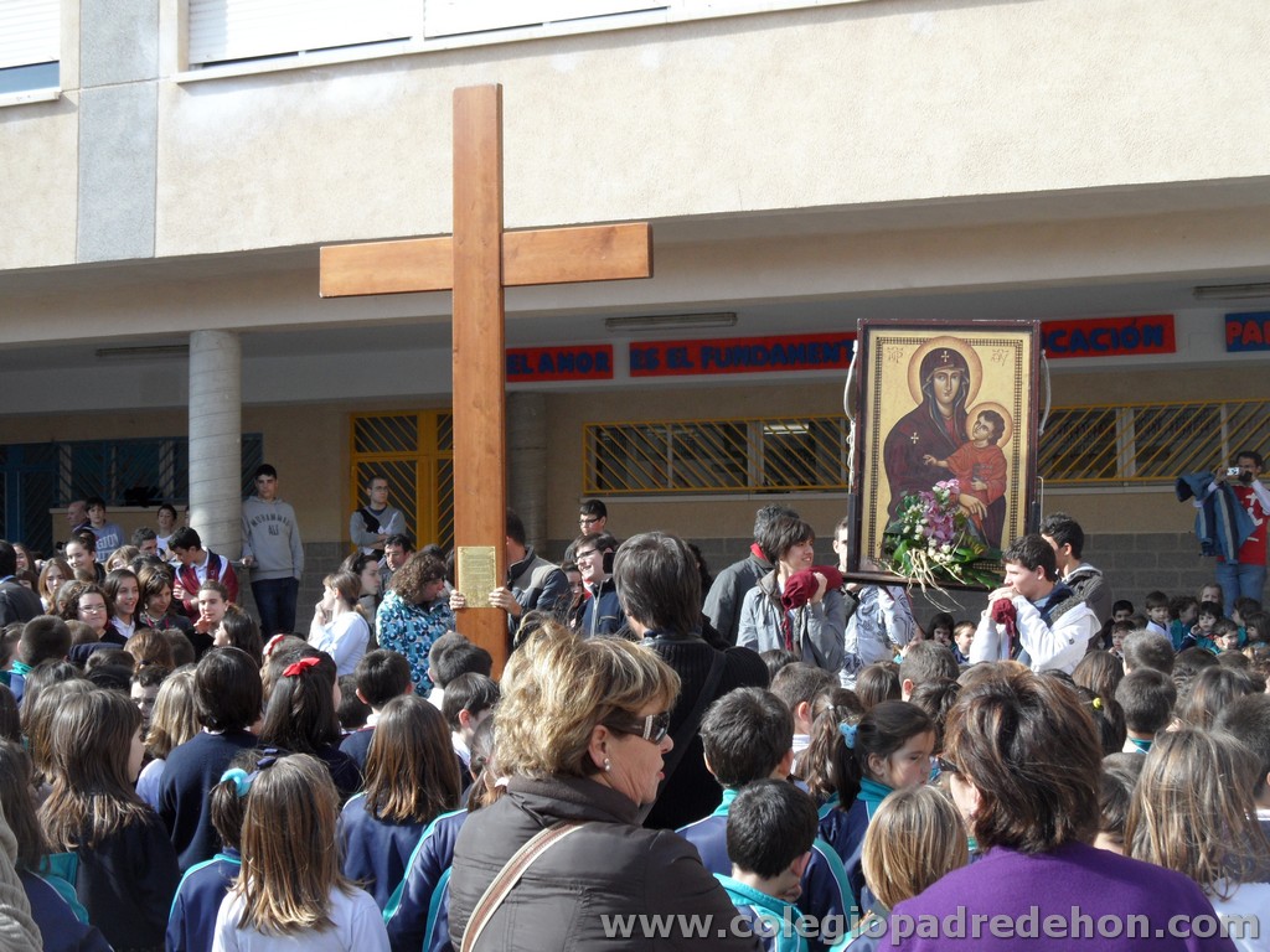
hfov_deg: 38.2
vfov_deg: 29.1
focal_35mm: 50
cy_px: 476
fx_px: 1834
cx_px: 635
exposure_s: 1/350
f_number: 3.8
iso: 80
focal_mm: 8.2
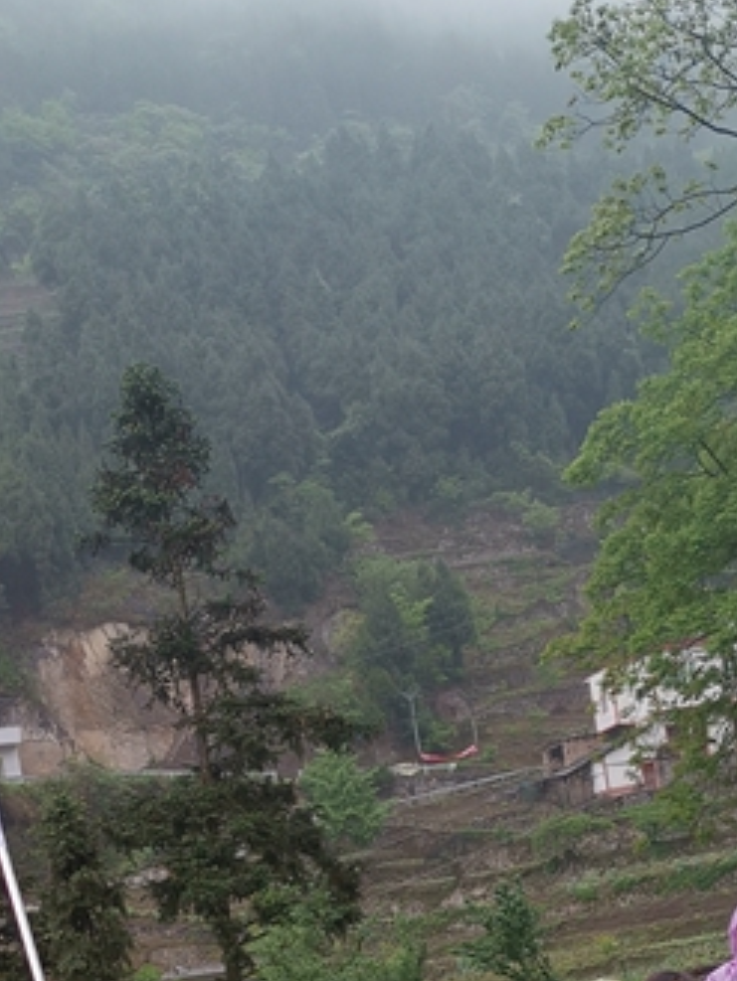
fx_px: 1986
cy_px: 1141
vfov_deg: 25.3
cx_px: 248
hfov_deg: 21.0
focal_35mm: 70
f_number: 1.8
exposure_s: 1/336
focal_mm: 4.75
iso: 50
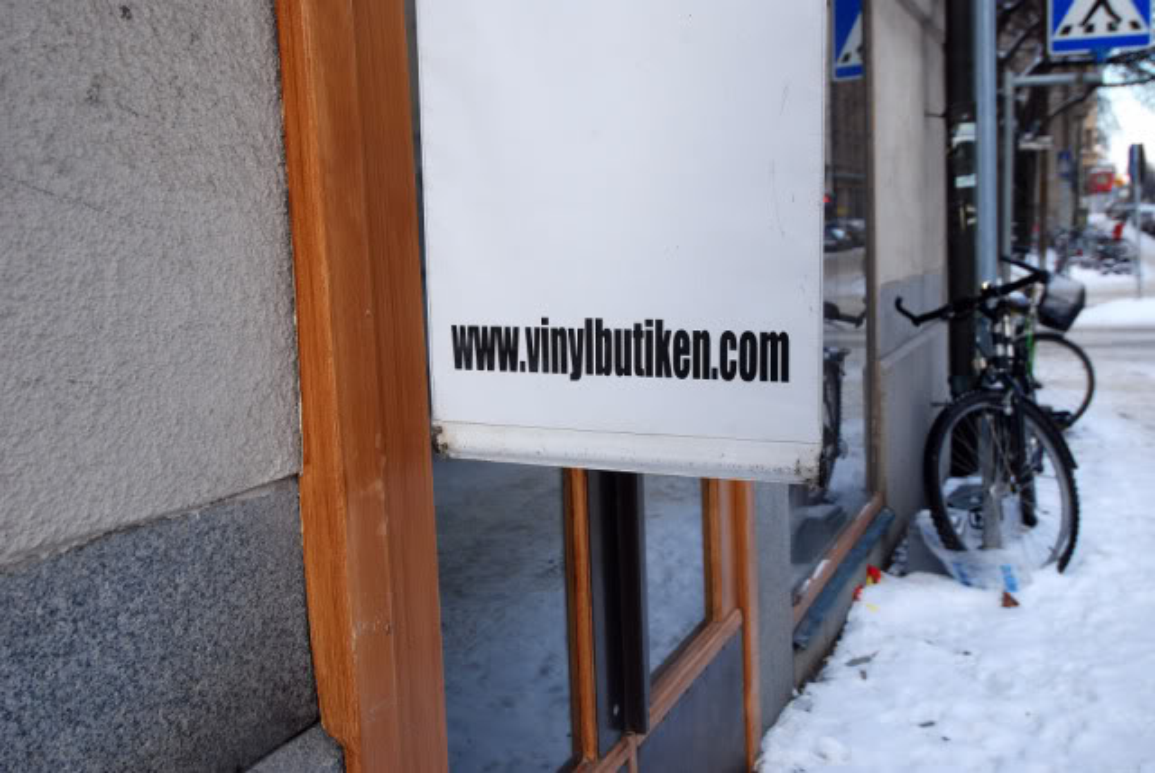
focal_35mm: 36
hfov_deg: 53.1
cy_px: 386
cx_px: 578
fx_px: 1156
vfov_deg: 36.9
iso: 200
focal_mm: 24
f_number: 5
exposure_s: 1/100
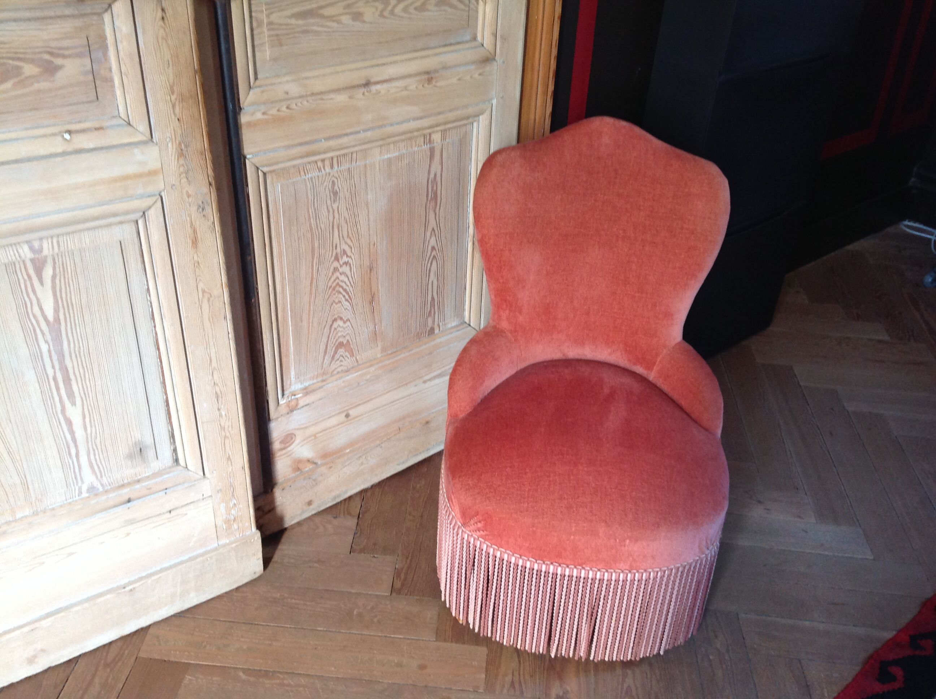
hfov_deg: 52.7
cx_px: 468
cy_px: 350
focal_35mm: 35
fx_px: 945
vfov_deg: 40.6
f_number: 2.4
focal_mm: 4.28
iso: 125
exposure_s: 1/15
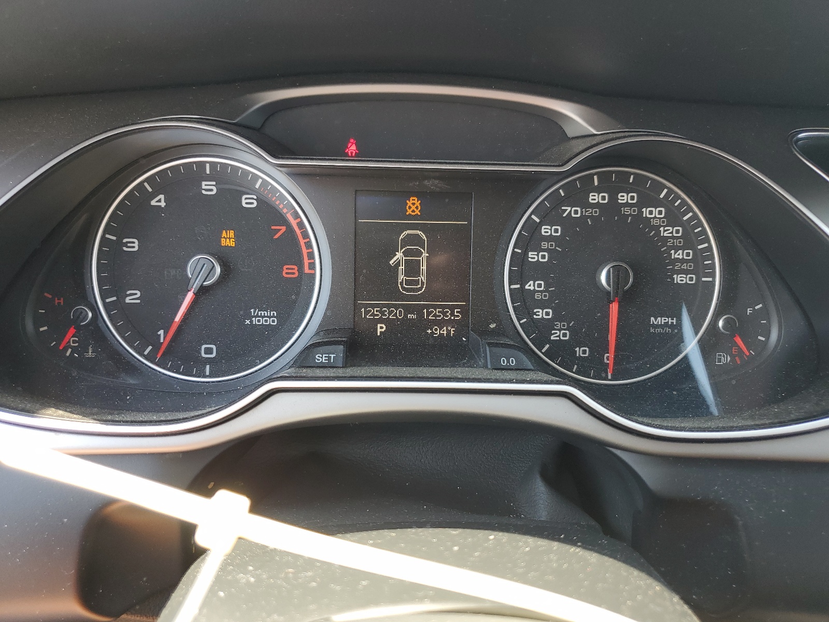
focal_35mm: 26
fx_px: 623
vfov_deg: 53.1
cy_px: 311
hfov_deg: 67.3
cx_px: 414
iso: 50
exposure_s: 1/145
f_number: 1.5
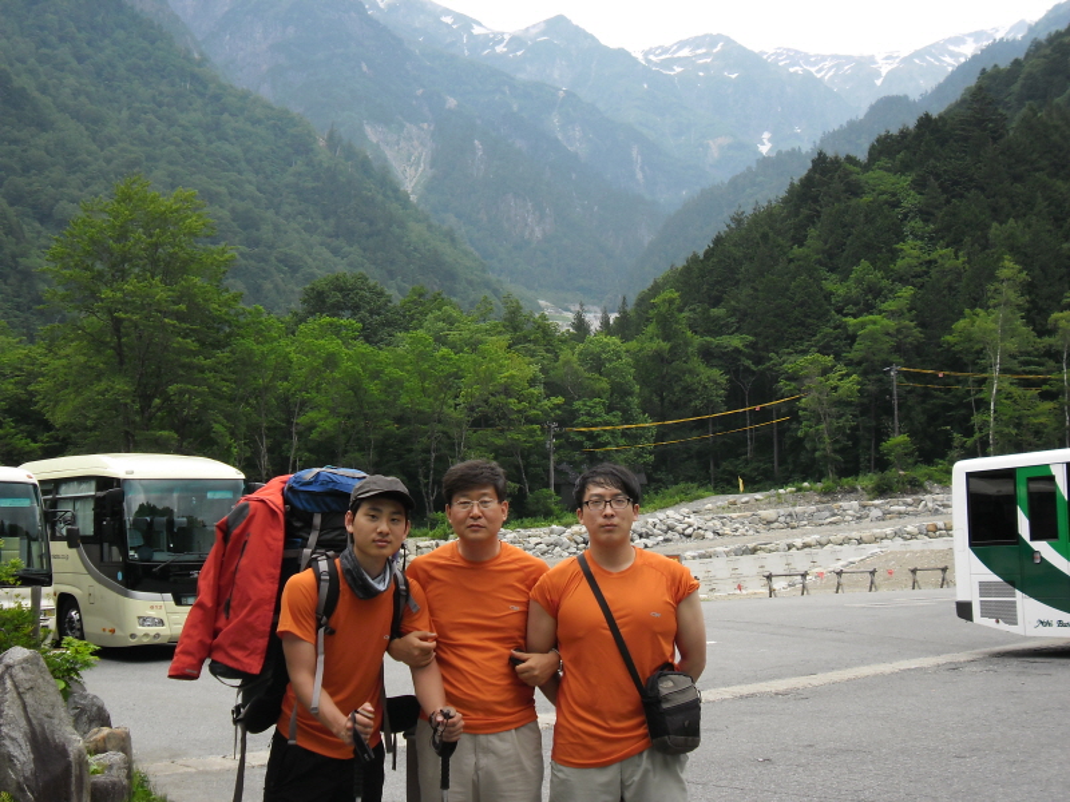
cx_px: 535
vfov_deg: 32.9
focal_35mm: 44
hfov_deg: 42.9
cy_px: 401
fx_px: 1360
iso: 80
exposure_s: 1/125
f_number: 4.5
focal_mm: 7.8
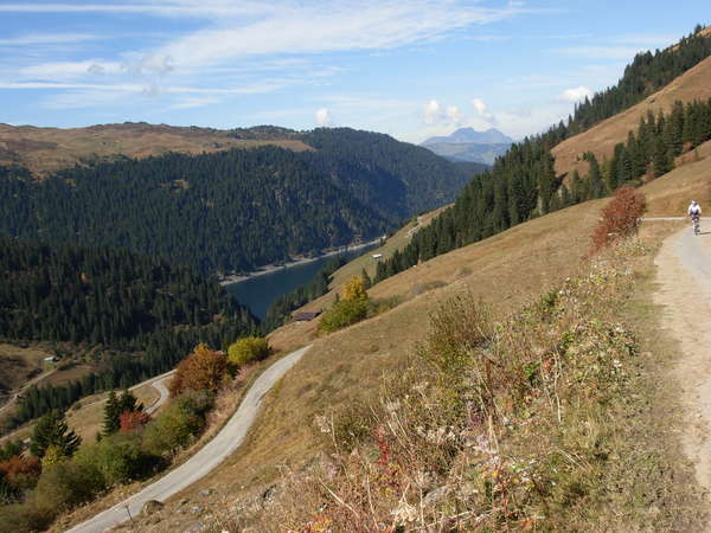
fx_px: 781
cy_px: 266
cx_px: 356
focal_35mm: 38
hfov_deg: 49.0
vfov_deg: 37.7
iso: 79
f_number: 4.9
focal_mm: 6.3
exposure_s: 1/456
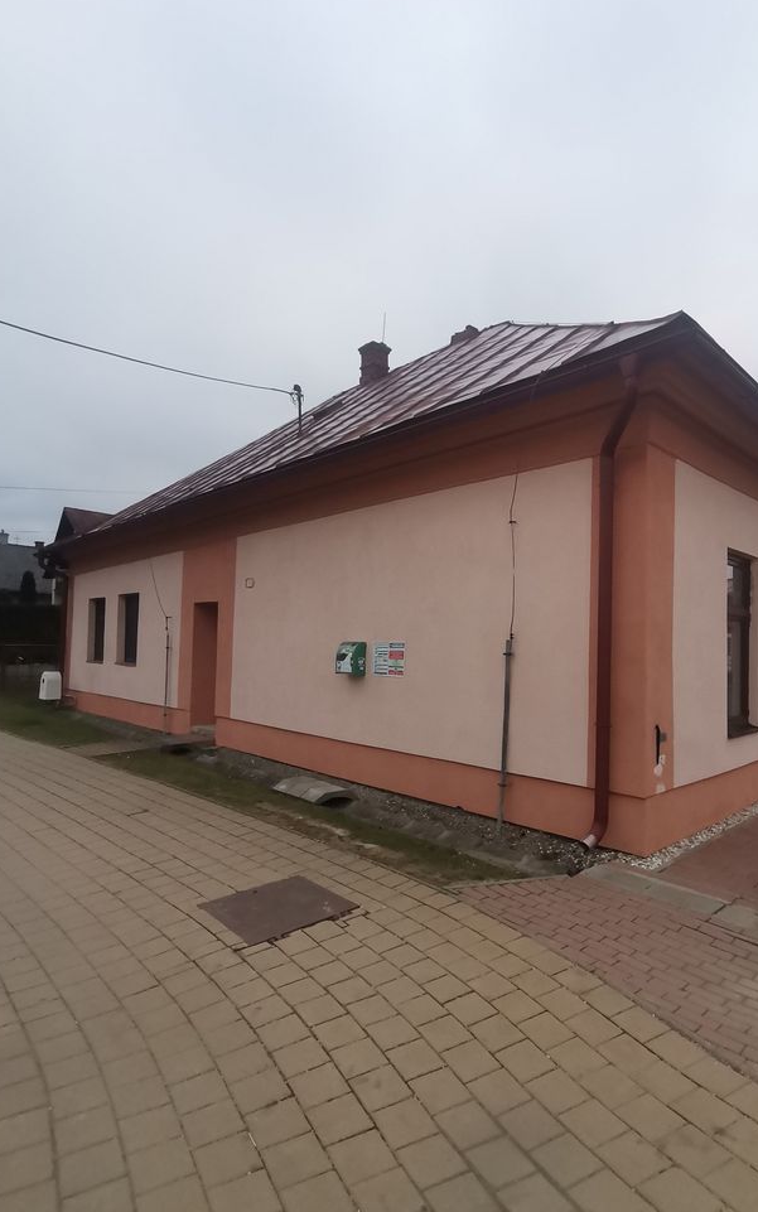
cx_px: 444
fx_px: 628
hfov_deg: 61.8
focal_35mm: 19
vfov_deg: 87.9
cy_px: 630
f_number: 2.4
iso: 50
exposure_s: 1/209
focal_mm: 1.78
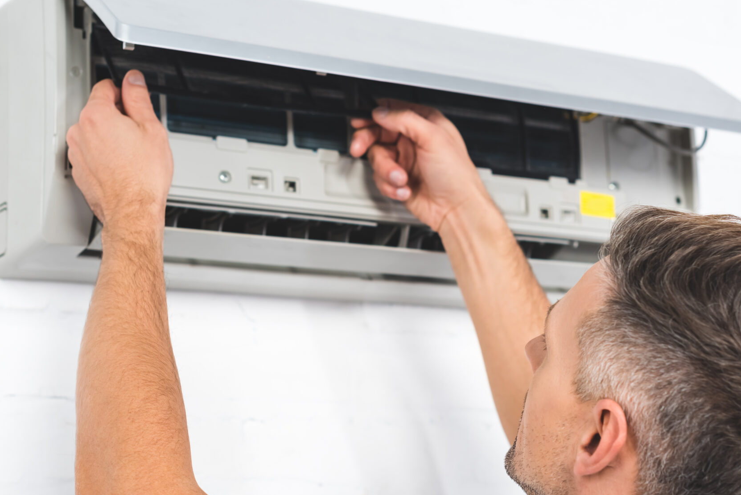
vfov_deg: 17.7
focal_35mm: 77
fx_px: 1586
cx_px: 424
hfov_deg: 26.3
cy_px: 300
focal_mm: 50
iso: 160
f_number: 4
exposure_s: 1/160
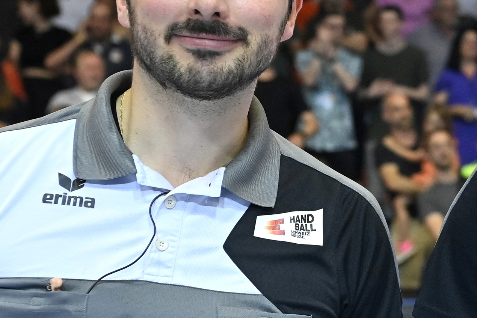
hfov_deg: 14.8
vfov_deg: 10.0
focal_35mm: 137
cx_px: 418
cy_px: 159
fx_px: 1815
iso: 3200
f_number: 5
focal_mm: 58
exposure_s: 1/400
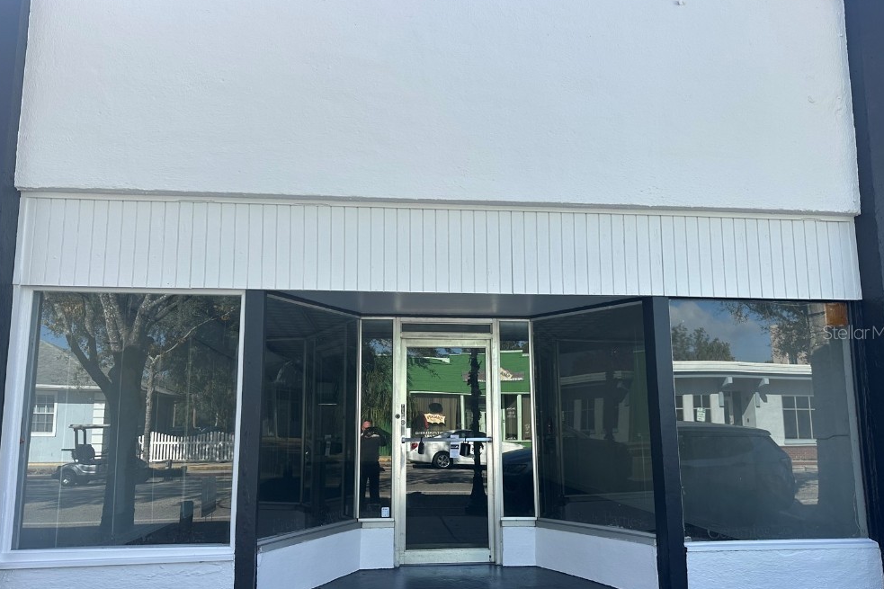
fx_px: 638
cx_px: 447
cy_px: 332
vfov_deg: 49.4
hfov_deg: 69.4
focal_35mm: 26
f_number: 1.78
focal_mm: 6.86
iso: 80
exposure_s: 1/1339
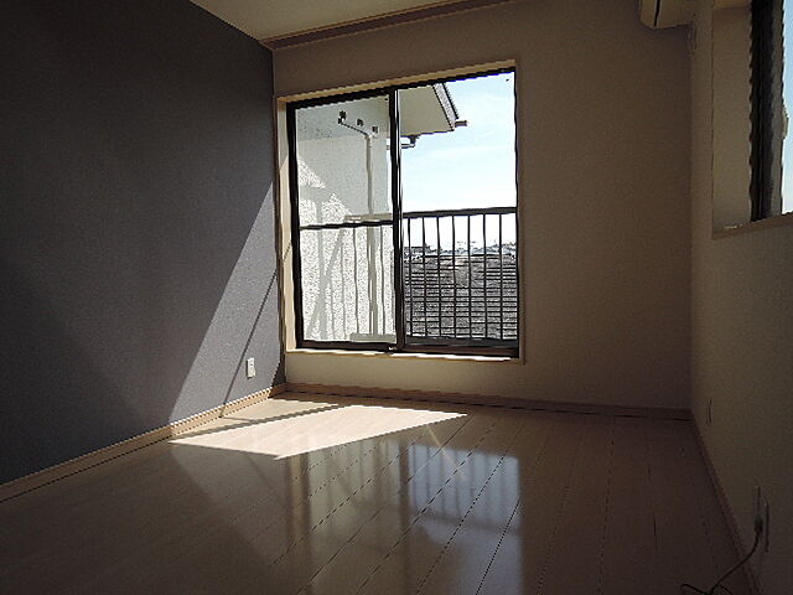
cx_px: 396
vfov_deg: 56.8
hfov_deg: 71.6
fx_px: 550
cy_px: 298
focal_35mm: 24
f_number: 2.8
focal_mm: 5.1
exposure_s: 1/125
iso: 80
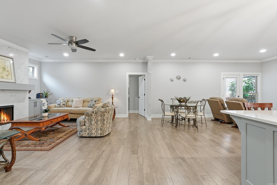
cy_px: 92
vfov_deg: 73.8
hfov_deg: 96.7
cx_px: 138
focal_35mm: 16
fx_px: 123
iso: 250
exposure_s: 1/8
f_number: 9
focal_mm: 16
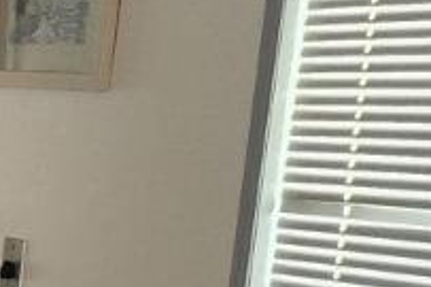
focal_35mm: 177
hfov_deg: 8.3
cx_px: -1127
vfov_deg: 7.5
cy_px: 535
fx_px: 2117
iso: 320
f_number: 1.8
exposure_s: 1/30
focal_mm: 6.4
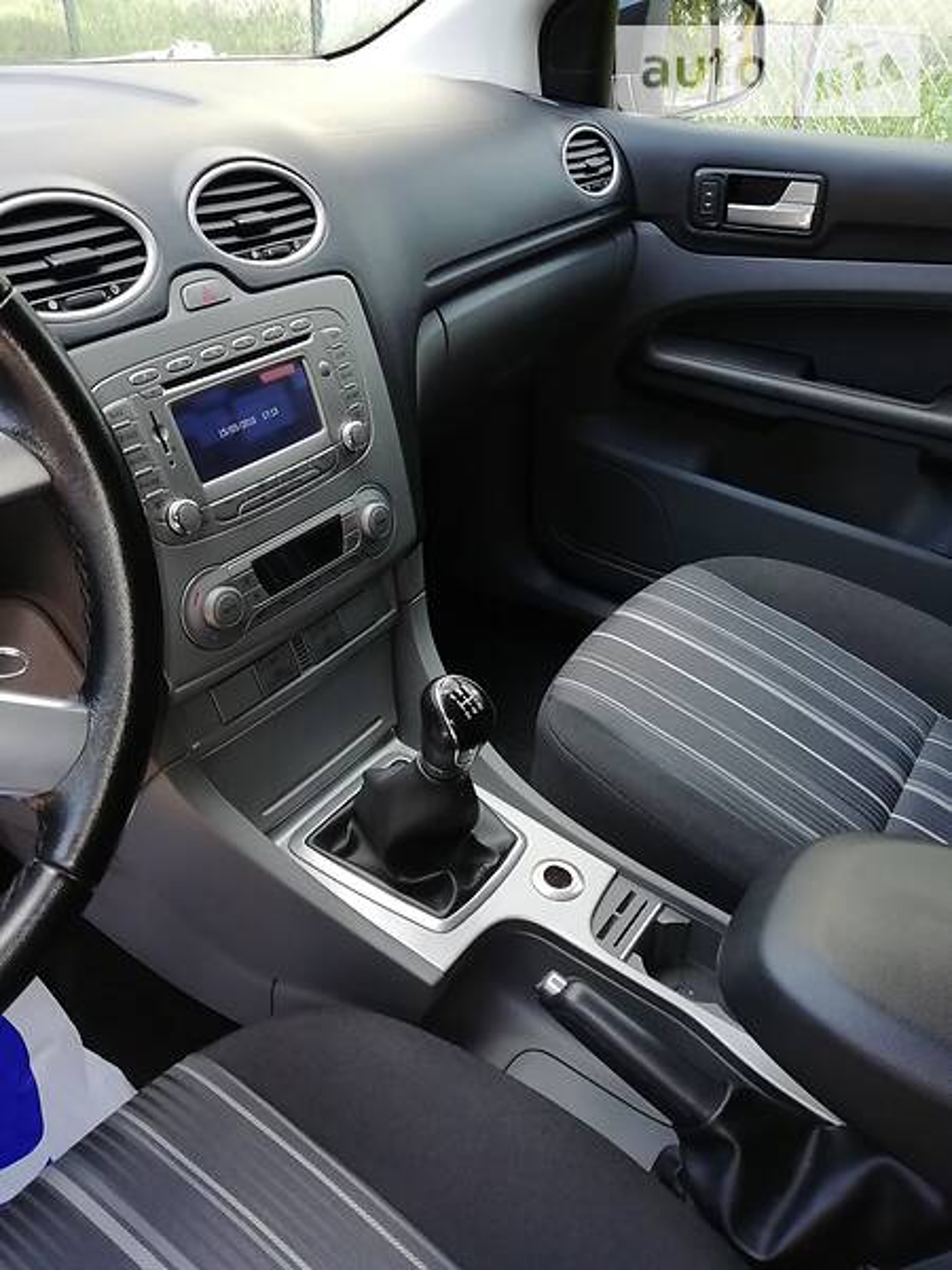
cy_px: 635
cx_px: 476
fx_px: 953
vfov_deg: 67.3
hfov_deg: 53.1
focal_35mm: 26
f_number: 2.2
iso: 64
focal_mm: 3.5
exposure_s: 1/50
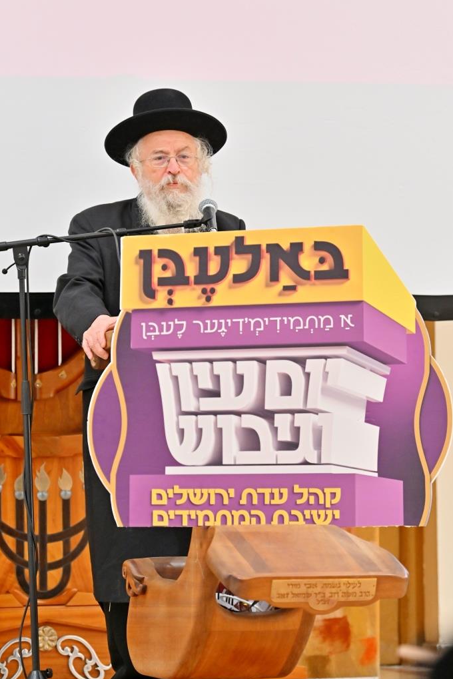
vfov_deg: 8.8
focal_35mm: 233
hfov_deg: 5.9
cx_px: 226
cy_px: 340
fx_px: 4395
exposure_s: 1/250
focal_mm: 155
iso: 640
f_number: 2.8
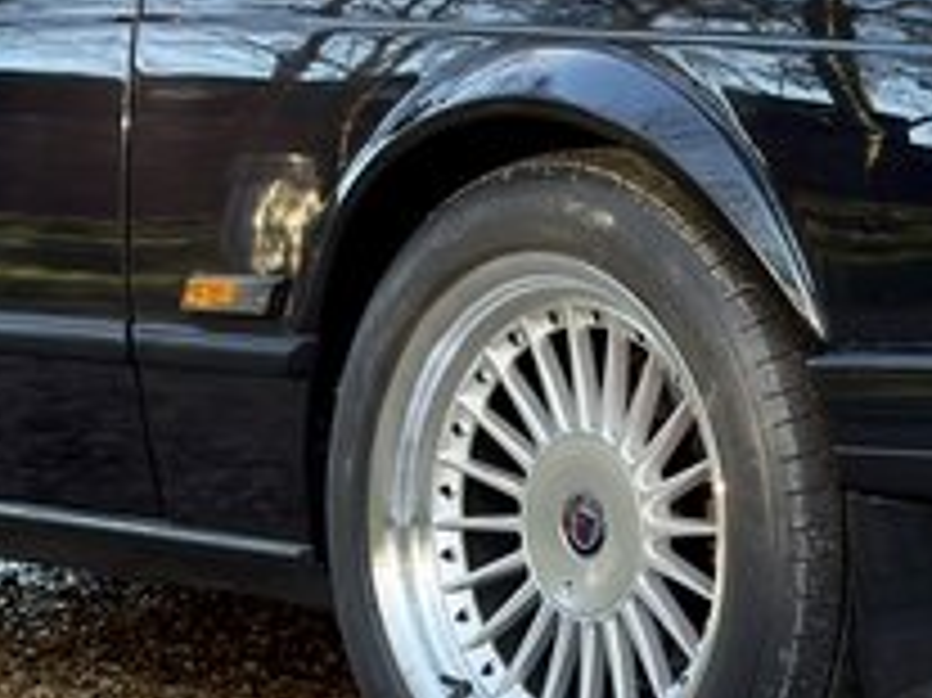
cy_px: 549
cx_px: 756
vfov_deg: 9.8
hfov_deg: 13.0
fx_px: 4063
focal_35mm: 151
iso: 64
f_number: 1.78
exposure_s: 1/237
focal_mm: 6.76
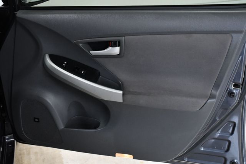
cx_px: 123
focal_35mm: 57
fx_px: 389
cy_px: 82
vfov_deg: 23.8
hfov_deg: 35.1
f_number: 7.1
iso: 2500
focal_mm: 38
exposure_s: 1/200
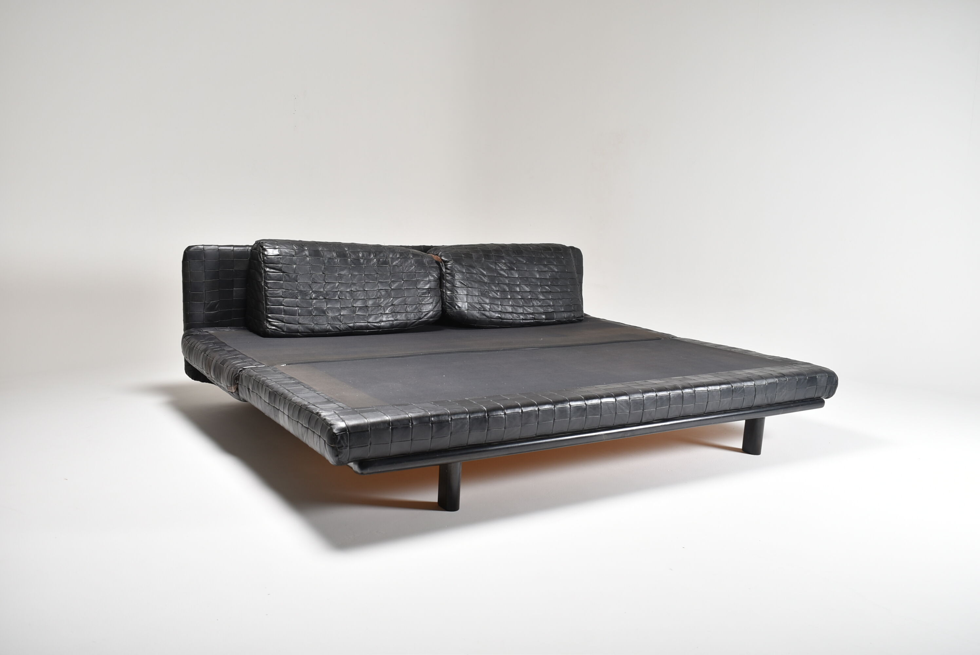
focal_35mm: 32
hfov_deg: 59.5
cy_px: 328
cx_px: 490
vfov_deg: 41.8
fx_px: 858
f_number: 6.3
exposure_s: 1/160
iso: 100
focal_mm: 21
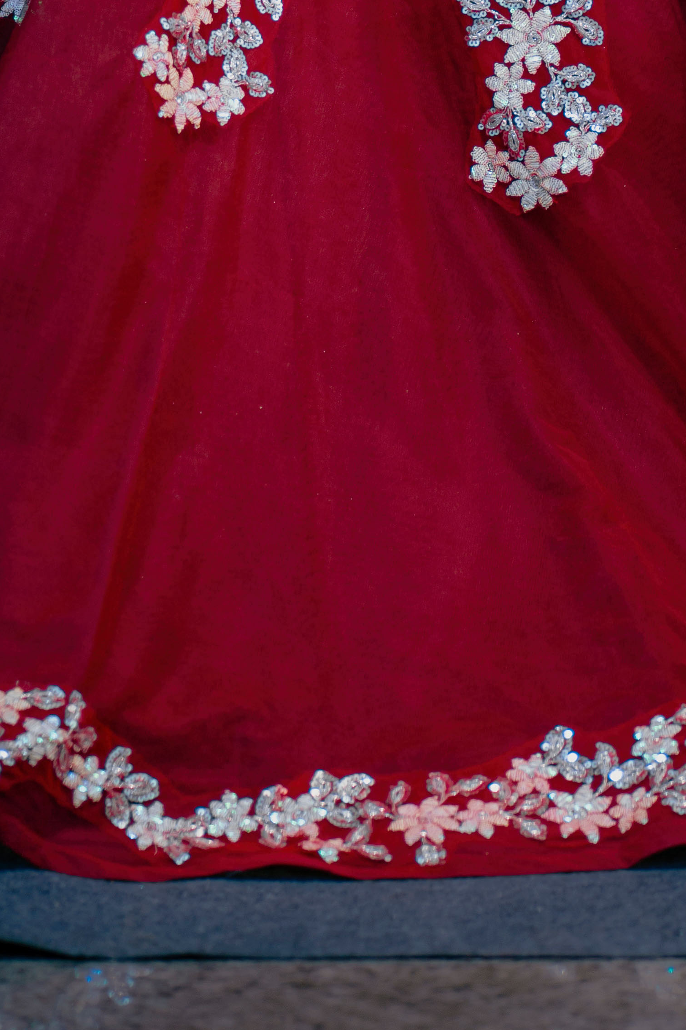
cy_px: -275
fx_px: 6461
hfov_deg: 6.1
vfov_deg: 9.0
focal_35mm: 226
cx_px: 466
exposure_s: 1/50
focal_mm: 85
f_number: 1.8
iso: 640
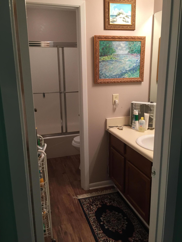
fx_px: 203
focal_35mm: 29
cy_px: 121
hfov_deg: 48.2
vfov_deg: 61.7
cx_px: 91
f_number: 2.2
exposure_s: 1/30
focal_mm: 4.15
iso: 100
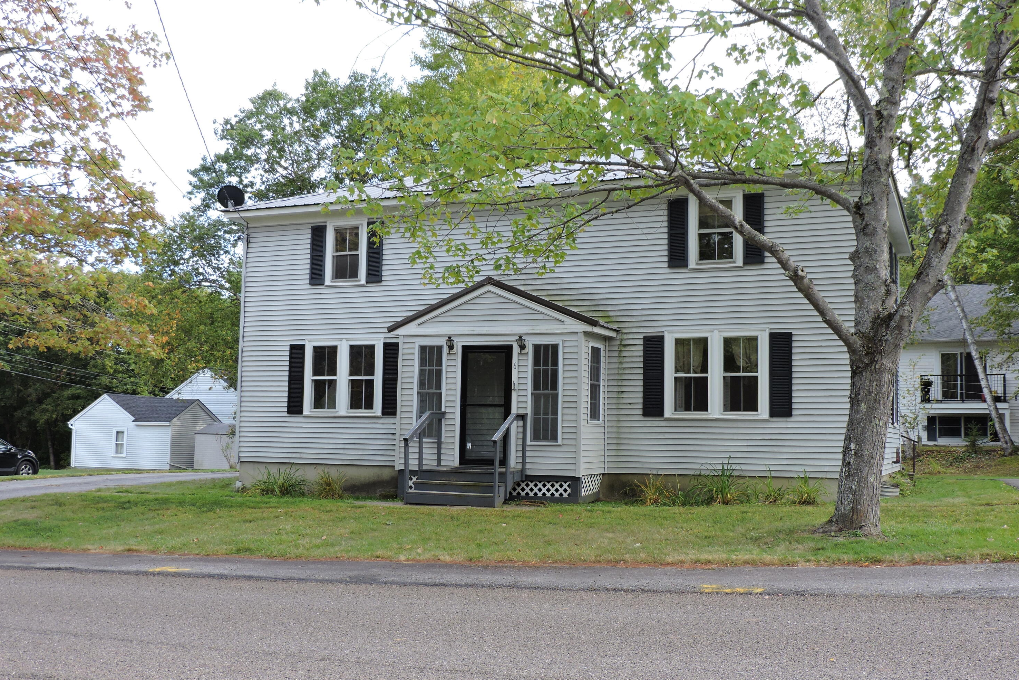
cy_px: 354
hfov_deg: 51.9
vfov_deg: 35.9
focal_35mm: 37
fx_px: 1047
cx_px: 516
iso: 100
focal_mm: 6.2
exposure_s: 1/125
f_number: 3.3
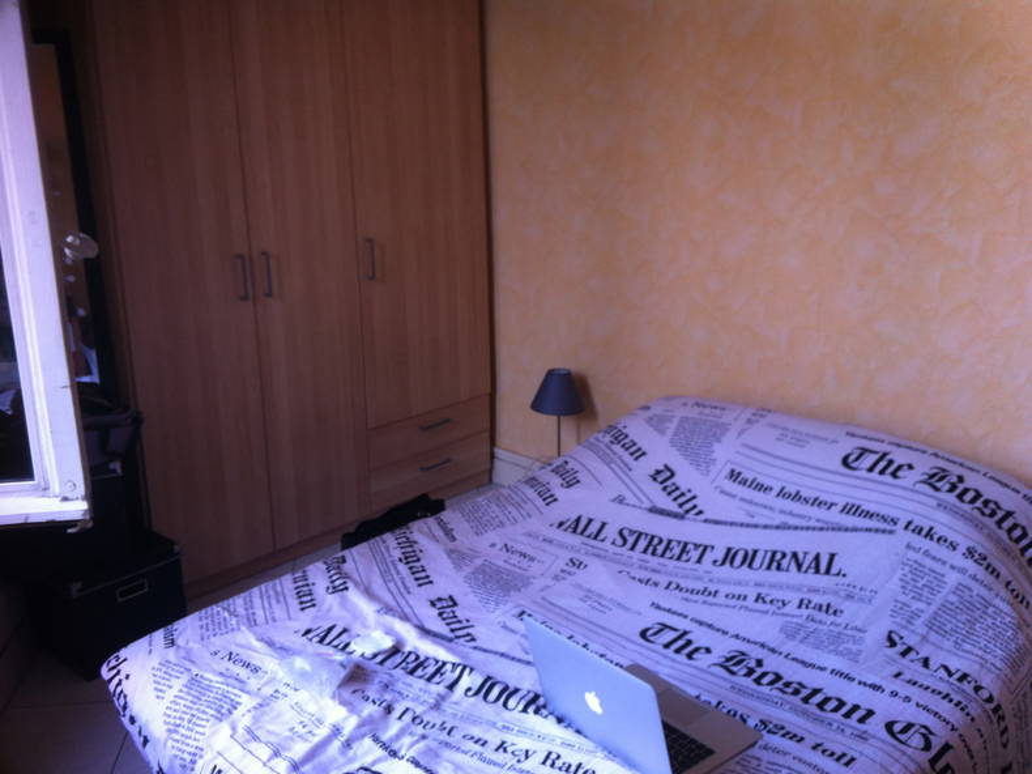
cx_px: 516
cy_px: 387
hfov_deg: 52.6
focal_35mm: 35
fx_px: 1043
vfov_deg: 40.7
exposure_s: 1/40
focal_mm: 3.85
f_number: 2.8
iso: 80
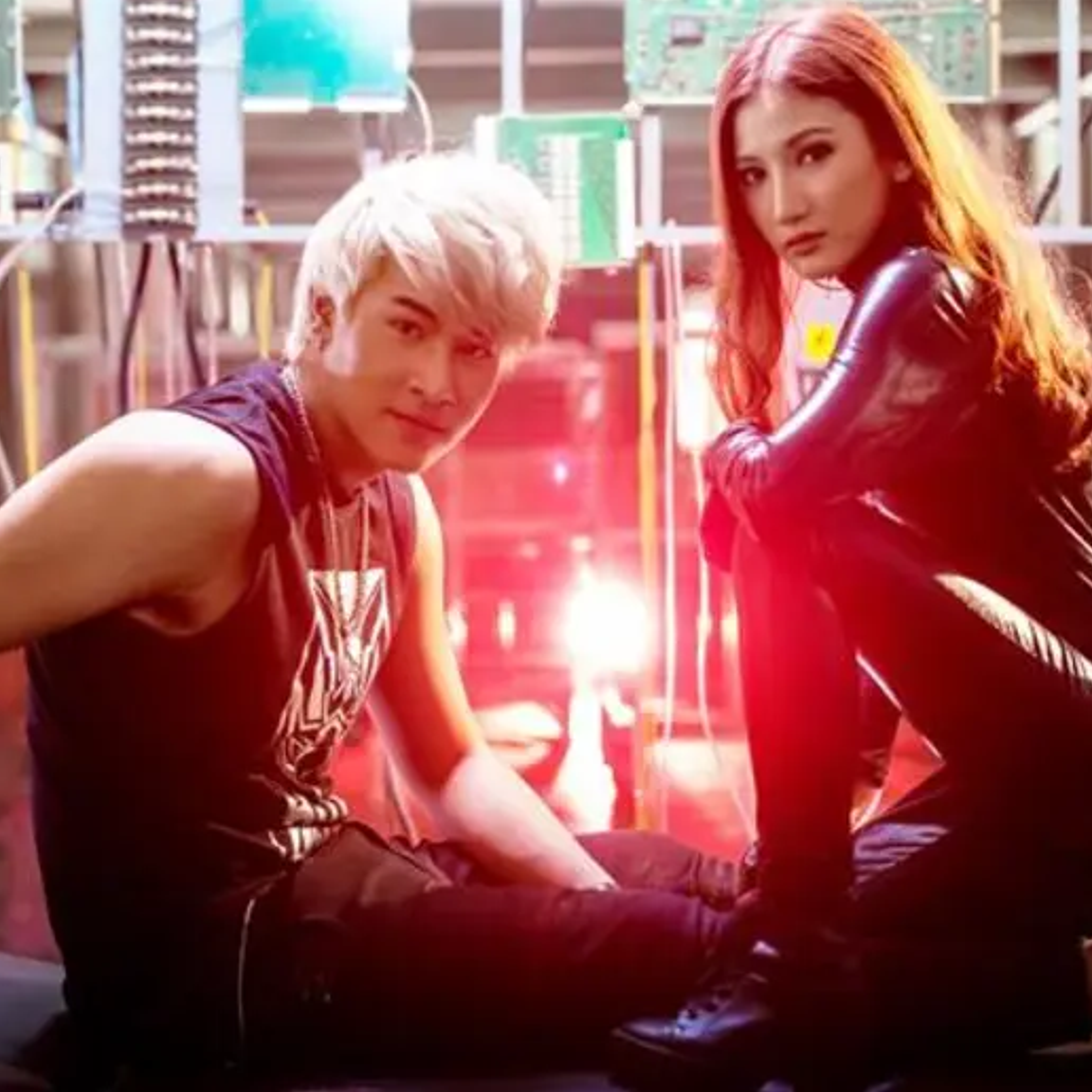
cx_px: 588
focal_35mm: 90
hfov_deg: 19.3
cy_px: 544
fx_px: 3212
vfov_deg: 19.3
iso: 1600
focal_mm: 70
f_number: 3.5
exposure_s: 1/200
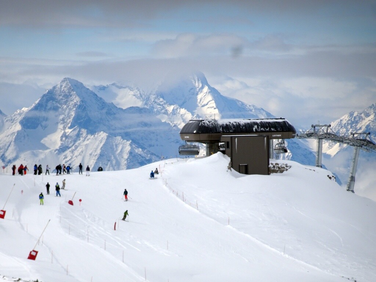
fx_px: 3856
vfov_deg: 4.2
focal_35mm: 355
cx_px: 188
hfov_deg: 5.6
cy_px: 141
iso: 80
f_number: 6.3
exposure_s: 1/1250
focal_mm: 60.59
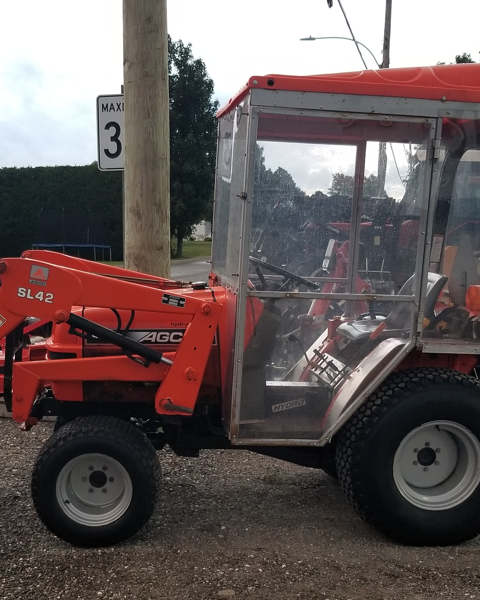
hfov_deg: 32.1
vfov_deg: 39.3
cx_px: 222
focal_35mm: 47
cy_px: 376
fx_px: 834
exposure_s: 1/26
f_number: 1.7
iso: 200
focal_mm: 4.25
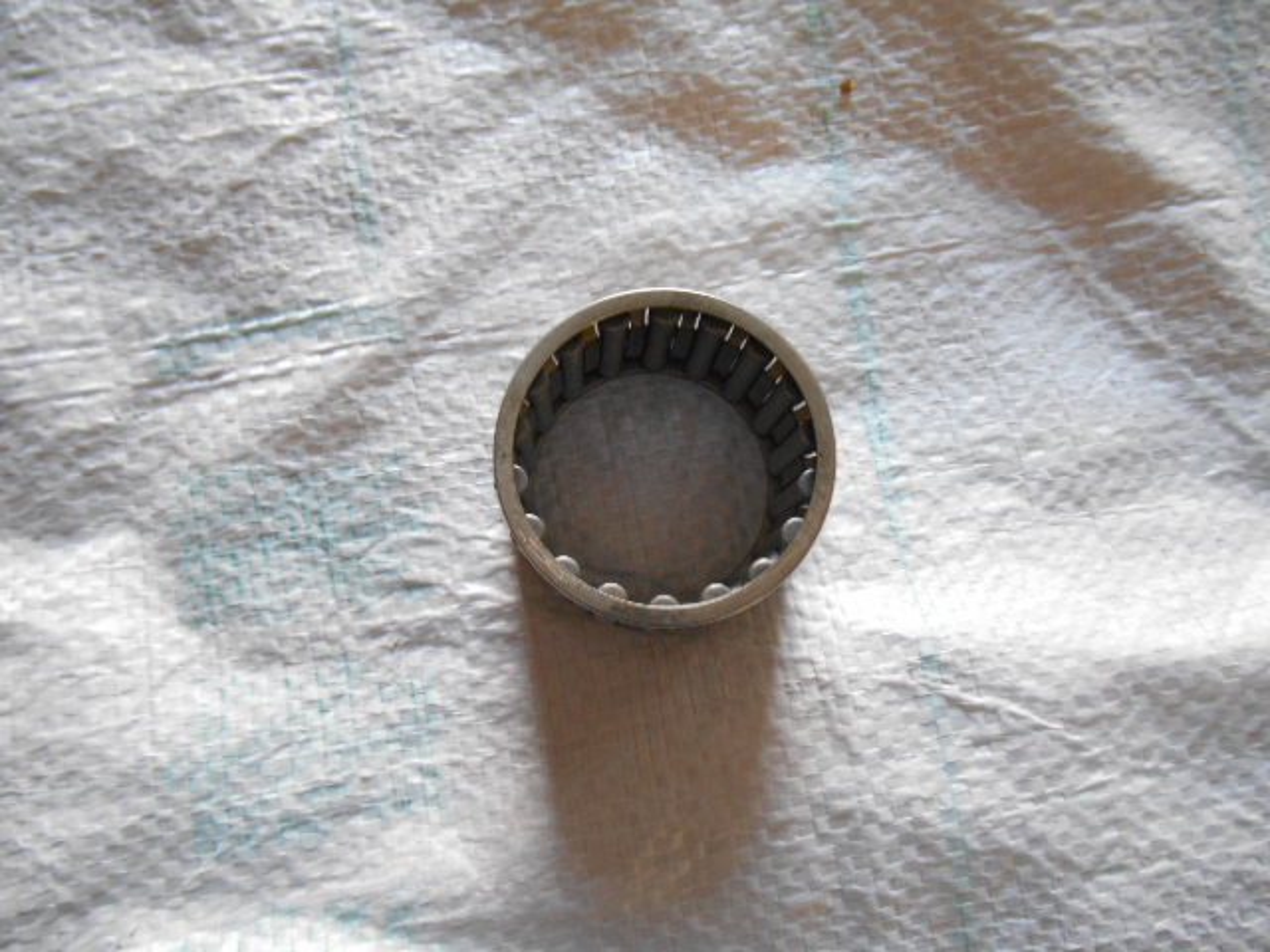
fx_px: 954
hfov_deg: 67.3
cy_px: 476
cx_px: 635
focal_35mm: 26
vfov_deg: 53.1
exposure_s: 1/30
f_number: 3.4
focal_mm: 4.7
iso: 400
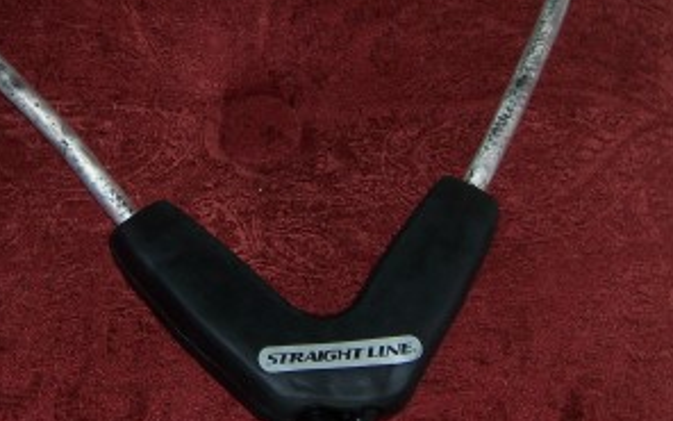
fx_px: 1577
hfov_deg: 24.0
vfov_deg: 15.1
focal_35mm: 86
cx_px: 261
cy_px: 86
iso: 80
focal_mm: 10
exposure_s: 1/90
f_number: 4
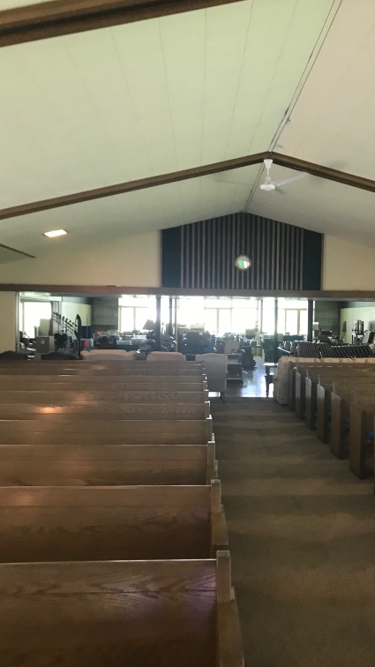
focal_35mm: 31
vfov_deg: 62.6
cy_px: 333
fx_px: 548
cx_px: 231
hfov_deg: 37.6
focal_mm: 3.99
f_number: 1.8
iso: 50
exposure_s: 1/15
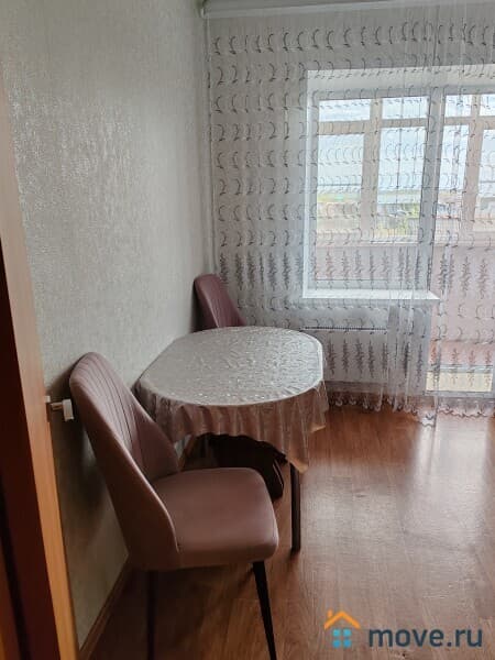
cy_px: 330
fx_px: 515
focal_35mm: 27
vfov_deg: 65.3
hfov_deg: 51.4
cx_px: 248
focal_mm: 6.12
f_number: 1.9
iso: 100
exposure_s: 1/100
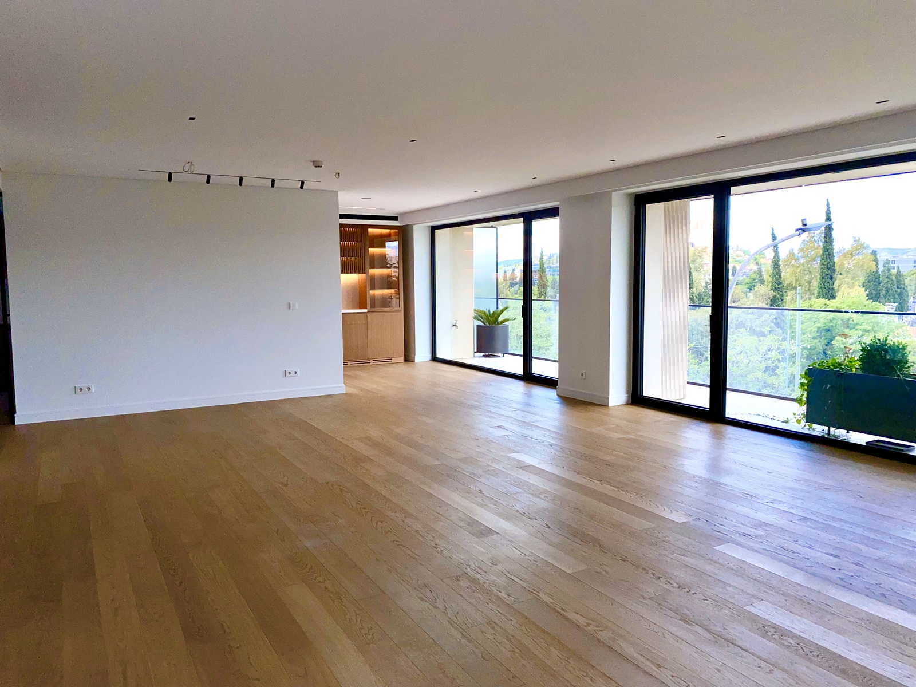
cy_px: 344
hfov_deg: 67.3
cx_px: 458
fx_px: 688
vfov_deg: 53.1
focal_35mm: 26
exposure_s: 1/767
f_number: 1.8
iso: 32
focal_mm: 4.25
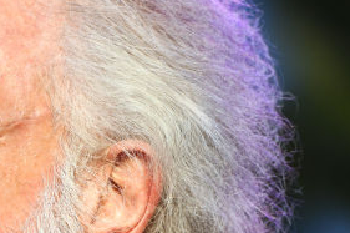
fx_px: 6908
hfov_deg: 2.9
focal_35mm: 711
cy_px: 302
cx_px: -4
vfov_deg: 1.9
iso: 500
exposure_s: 1/2000
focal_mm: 195
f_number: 5.6
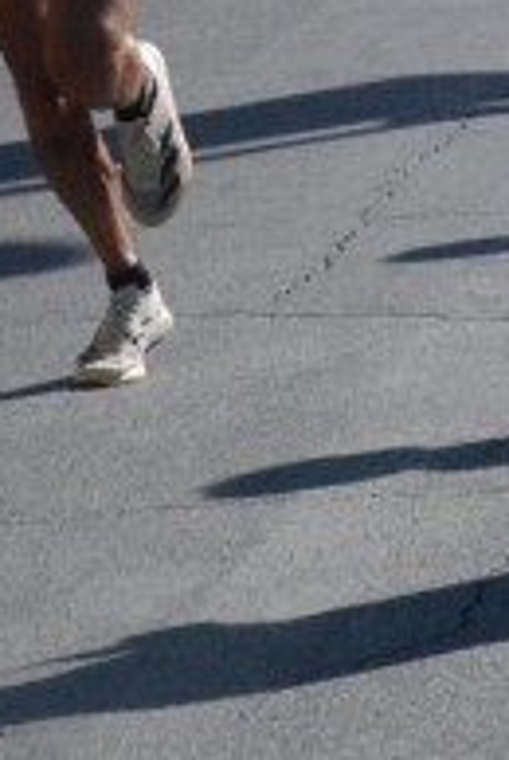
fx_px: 7861
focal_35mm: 372
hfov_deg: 3.7
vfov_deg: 5.5
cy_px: -98
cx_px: -41
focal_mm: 80
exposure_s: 1/2000
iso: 1000
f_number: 8
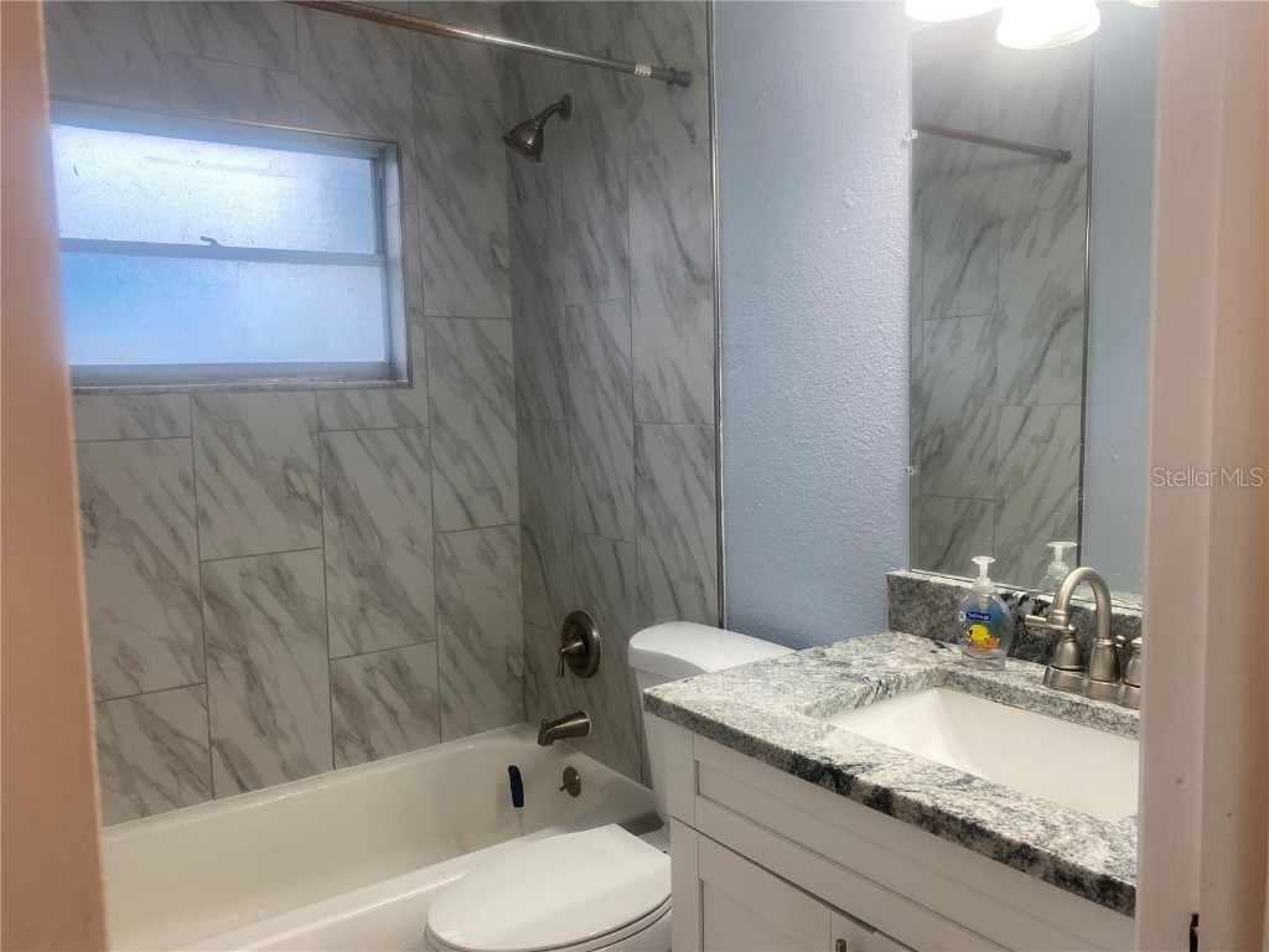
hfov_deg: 67.3
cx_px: 634
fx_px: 953
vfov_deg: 53.1
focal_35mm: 26
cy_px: 476
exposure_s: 1/120
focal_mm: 4.25
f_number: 1.8
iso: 100
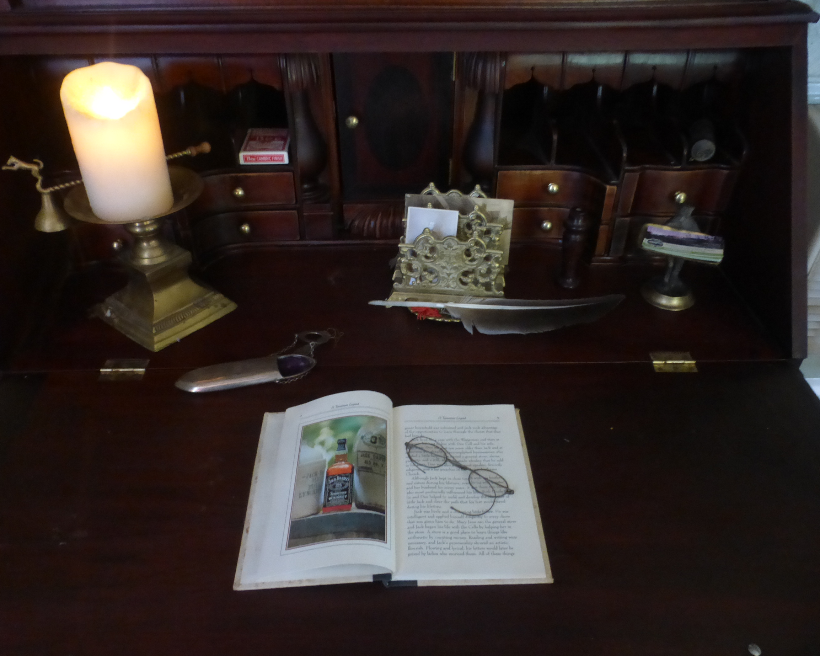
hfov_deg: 66.0
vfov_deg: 54.9
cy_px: 340
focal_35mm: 26
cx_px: 408
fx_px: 631
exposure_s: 1/4
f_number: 3.3
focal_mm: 4.3
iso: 500
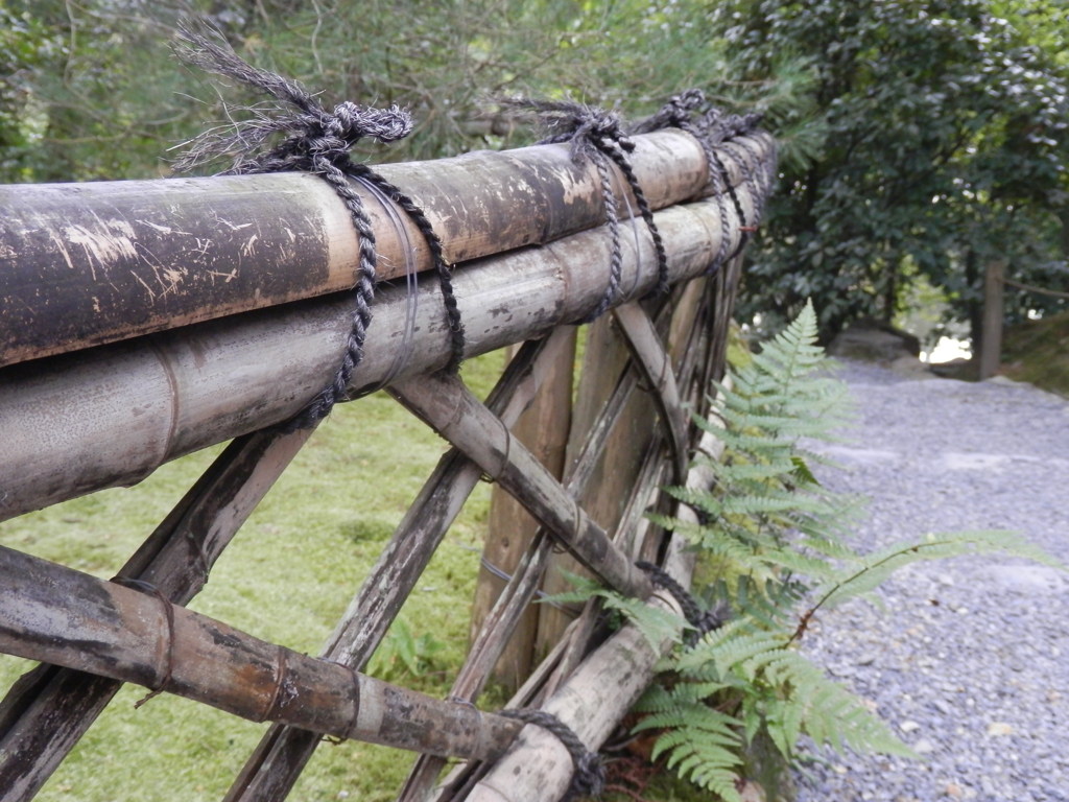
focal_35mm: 45
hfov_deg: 42.1
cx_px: 534
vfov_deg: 32.2
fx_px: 1390
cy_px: 401
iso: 200
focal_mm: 8
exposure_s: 1/40
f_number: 3.8
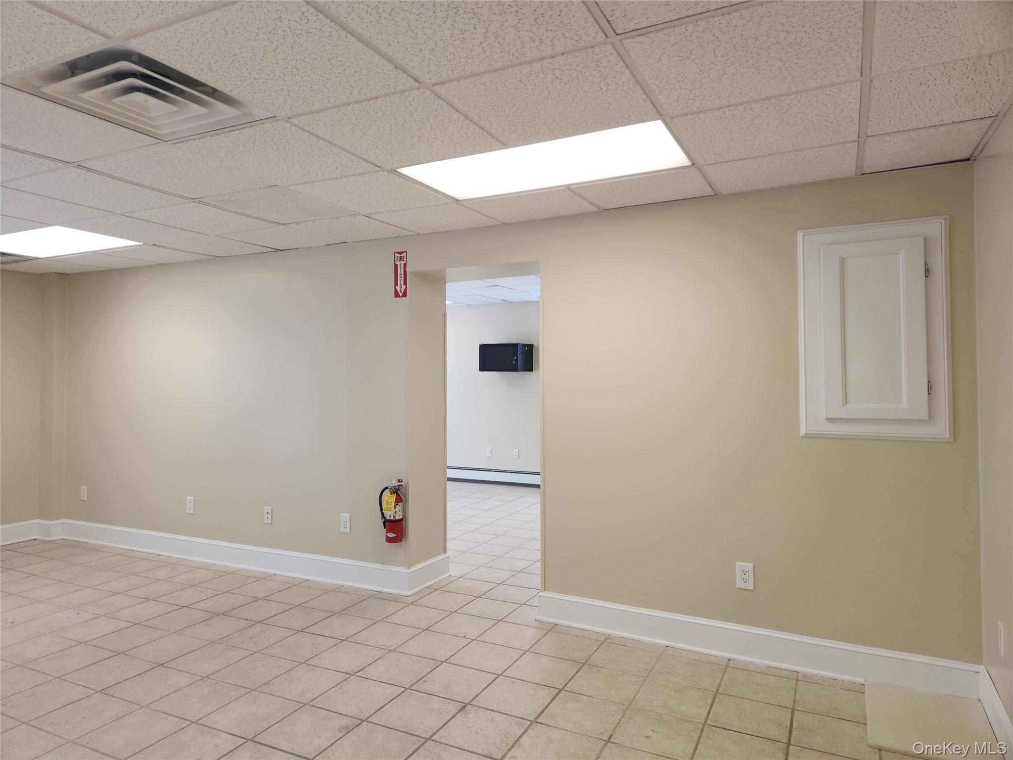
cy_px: 380
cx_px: 506
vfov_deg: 58.9
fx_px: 673
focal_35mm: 23
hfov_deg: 73.9
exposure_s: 1/60
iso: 20
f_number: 1.8
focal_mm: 5.4
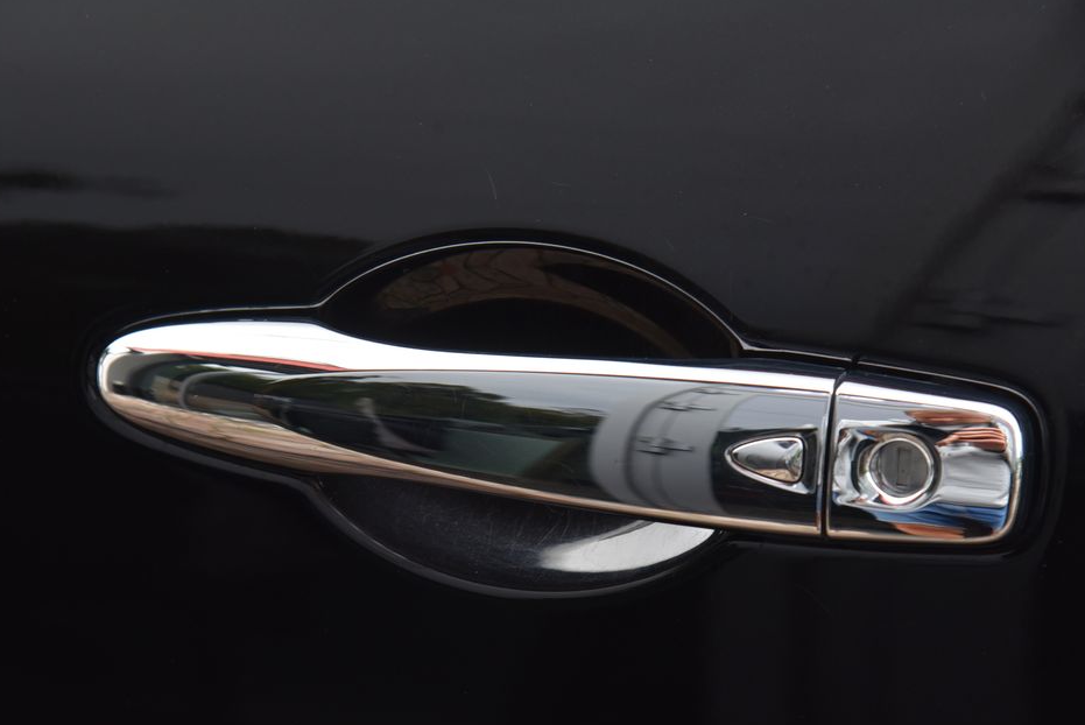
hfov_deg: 15.5
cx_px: 524
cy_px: 393
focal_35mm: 132
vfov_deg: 10.4
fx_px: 3981
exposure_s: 1/160
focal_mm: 120
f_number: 6.3
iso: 500
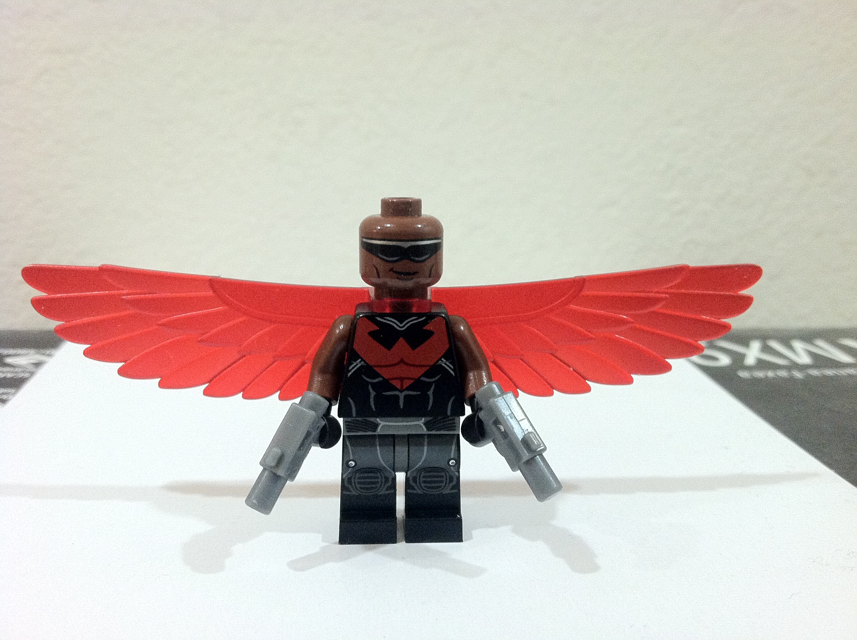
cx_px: 428
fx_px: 865
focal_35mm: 35
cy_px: 320
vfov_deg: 40.6
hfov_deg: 52.7
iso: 250
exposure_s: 1/15
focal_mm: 3.85
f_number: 2.8
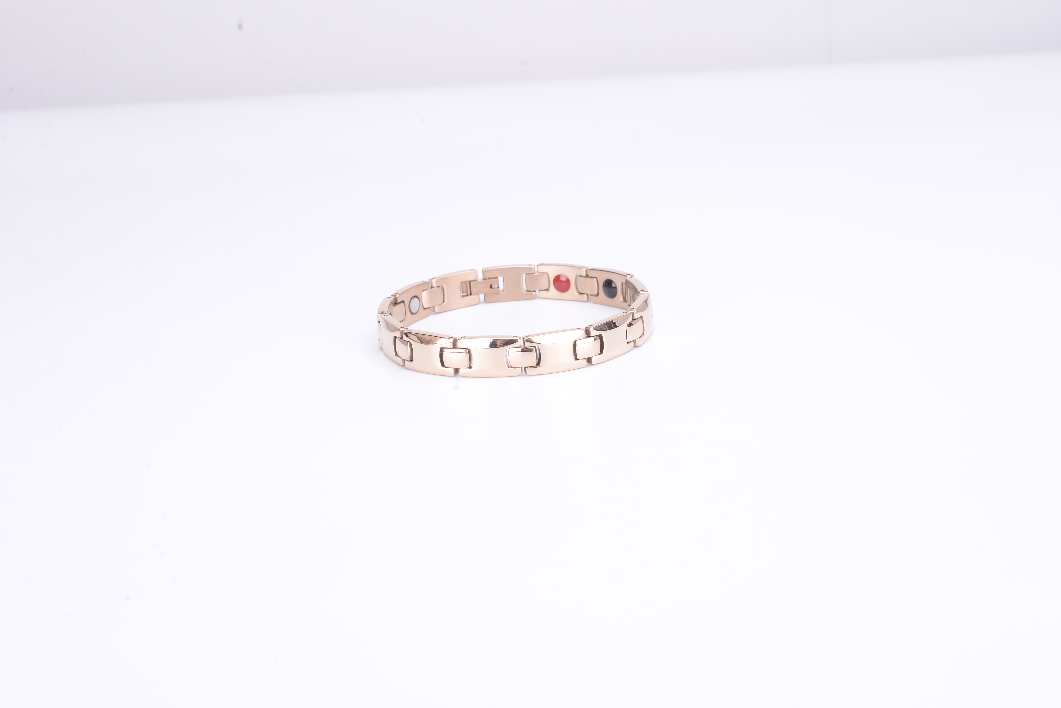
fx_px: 1474
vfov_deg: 27.0
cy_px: 354
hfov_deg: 39.6
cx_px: 530
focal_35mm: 50
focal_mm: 50
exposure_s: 1/80
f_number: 14
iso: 100
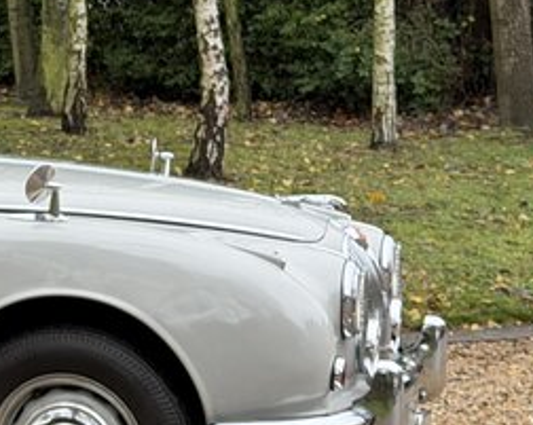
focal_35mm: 149
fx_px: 2348
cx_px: -250
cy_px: 165
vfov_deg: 10.3
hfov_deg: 12.4
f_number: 1.78
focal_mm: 6.76
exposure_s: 1/122
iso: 64
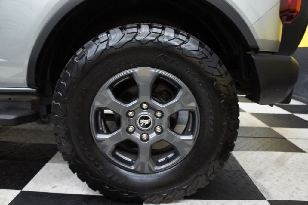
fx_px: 231
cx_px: 154
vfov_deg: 47.9
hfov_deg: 67.4
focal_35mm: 27
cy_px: 102
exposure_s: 1/30
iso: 800
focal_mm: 18
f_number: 3.5
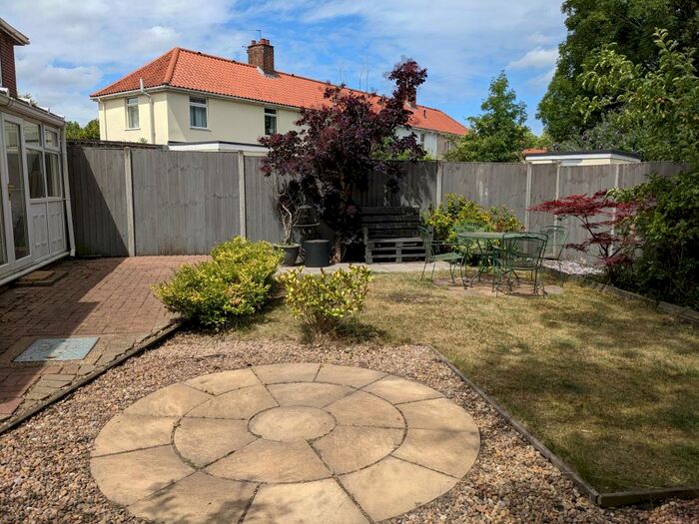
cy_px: 262
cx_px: 350
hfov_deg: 65.3
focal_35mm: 27
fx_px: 545
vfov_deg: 51.4
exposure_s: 1/3906
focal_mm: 4.38
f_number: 1.73
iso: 62
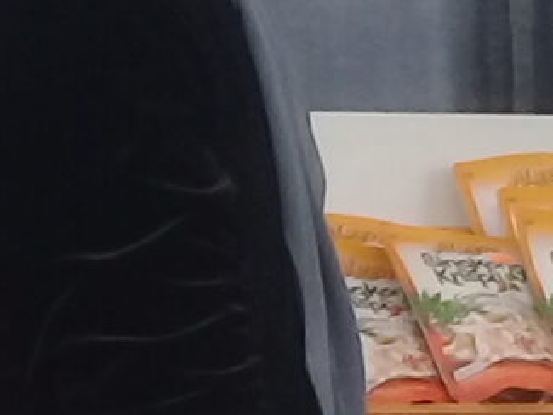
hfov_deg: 8.0
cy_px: 663
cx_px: -184
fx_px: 3899
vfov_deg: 6.0
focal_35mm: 244
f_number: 2.2
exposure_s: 1/150
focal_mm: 3.3
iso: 50
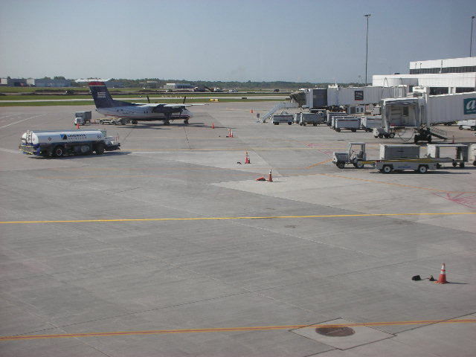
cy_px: 178
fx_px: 839
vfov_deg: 24.0
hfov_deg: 31.7
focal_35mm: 61
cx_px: 238
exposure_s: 1/229
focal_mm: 10.1
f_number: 4
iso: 50
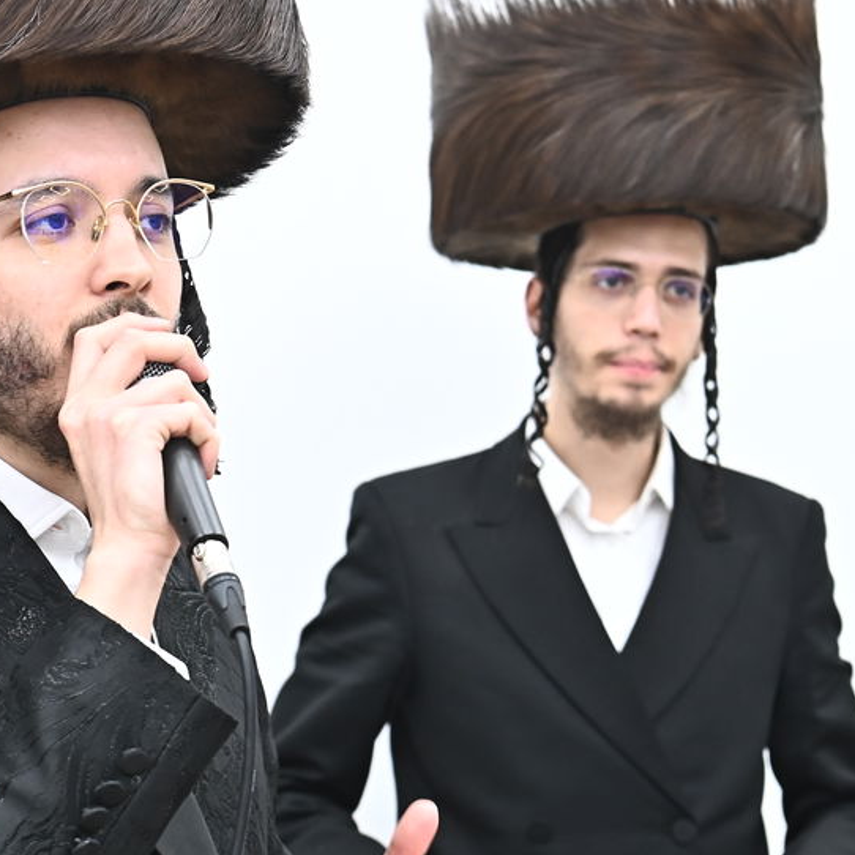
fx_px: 3186
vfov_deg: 15.3
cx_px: 200
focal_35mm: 114
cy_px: 457
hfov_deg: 15.2
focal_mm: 52
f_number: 5
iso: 1600
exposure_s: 1/160
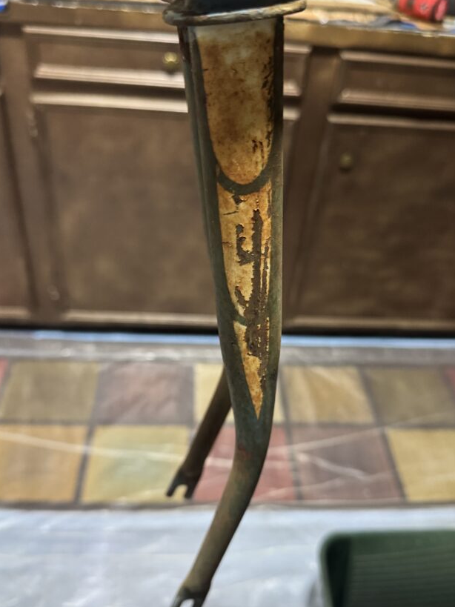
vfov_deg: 59.9
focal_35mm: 30
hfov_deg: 46.8
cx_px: 233
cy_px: 318
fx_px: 526
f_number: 1.78
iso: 640
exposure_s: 1/60
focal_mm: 6.76
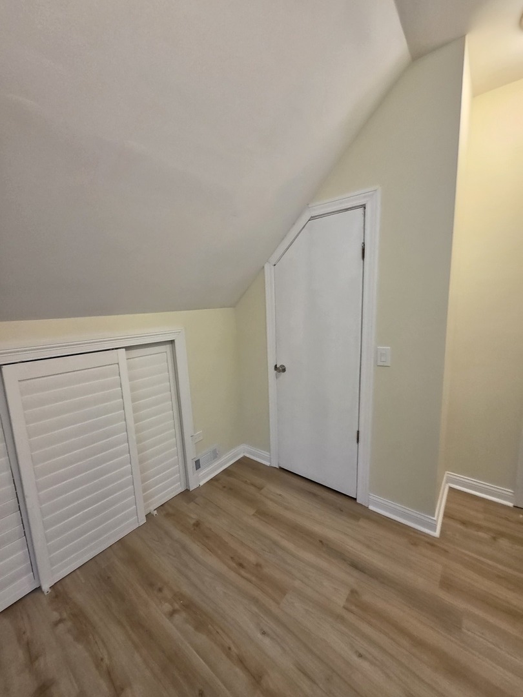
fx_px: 262
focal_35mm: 13
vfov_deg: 106.2
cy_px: 348
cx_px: 262
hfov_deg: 89.9
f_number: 1.9
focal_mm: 2.2
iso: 250
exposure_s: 1/120
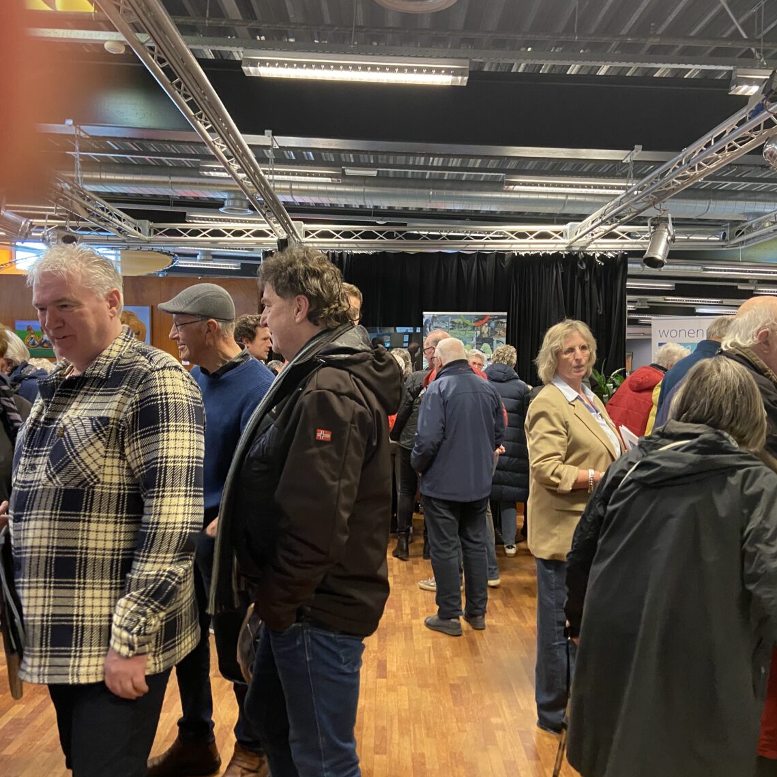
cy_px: 390
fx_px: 787
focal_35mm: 31
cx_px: 366
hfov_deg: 52.5
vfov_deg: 52.5
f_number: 1.8
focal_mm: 4.25
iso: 500
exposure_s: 1/50
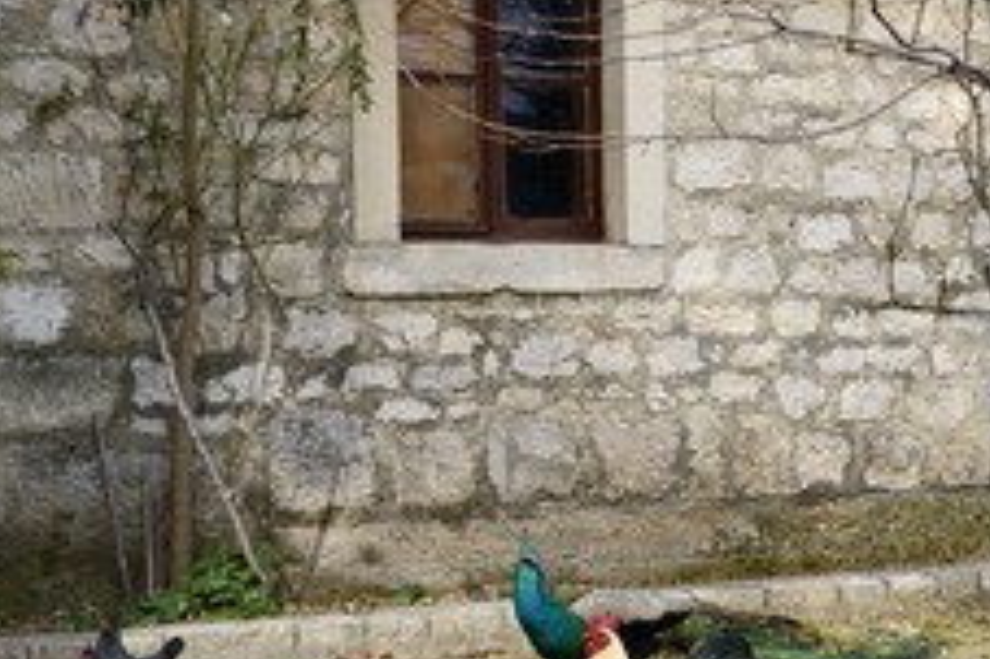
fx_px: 2446
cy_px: 423
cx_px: 890
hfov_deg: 22.3
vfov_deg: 15.3
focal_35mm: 89
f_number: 11
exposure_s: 1/320
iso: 400
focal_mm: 48
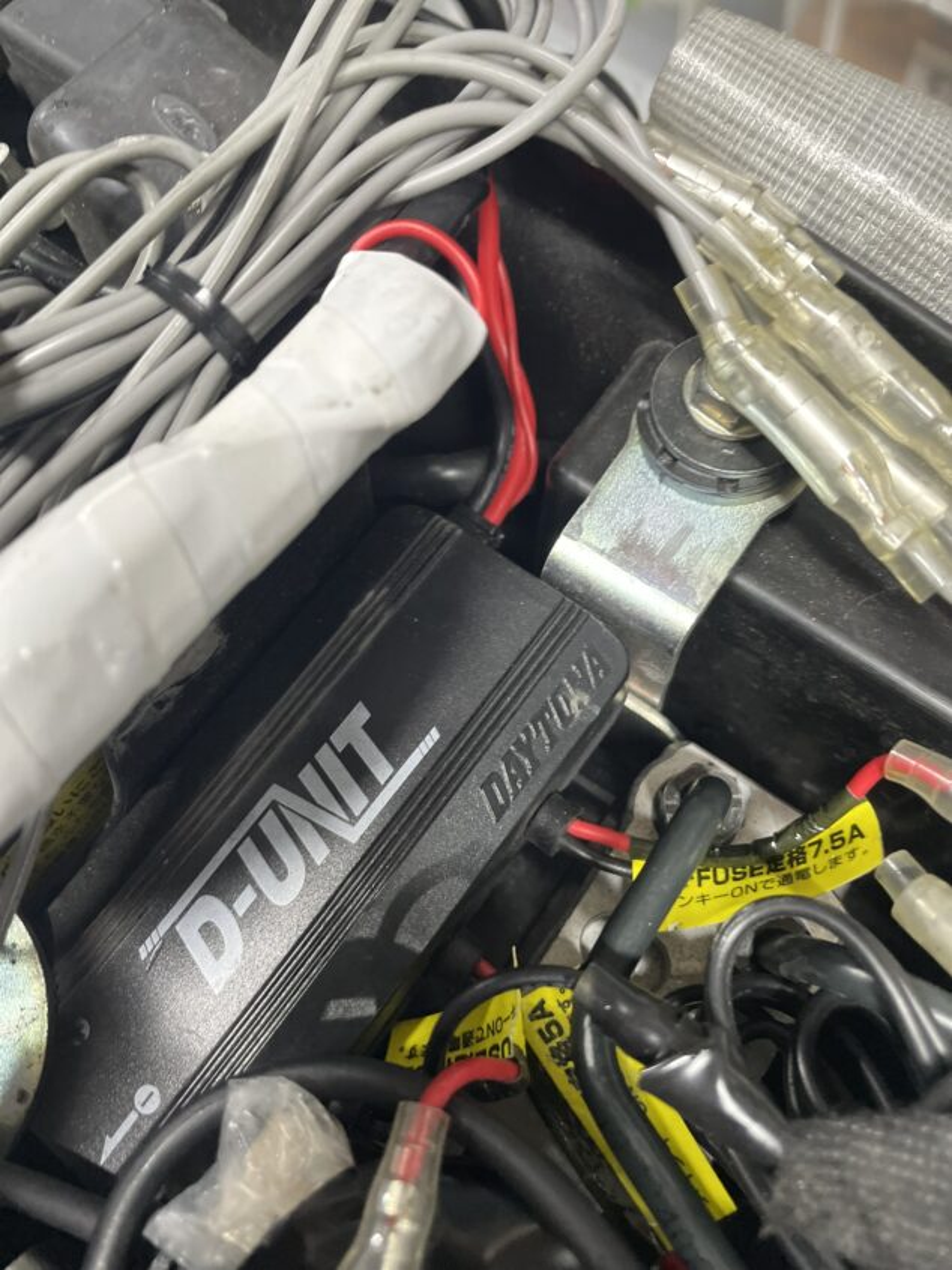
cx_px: 476
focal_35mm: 26
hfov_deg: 53.1
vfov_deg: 67.3
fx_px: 953
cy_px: 635
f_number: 1.6
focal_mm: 4.2
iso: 400
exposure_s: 1/60
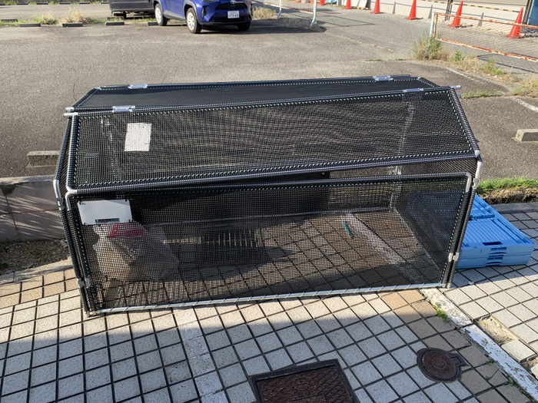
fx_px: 404
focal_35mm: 26
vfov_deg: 53.1
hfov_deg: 67.3
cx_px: 269
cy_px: 202
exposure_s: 1/520
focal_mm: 4.25
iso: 25
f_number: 1.8
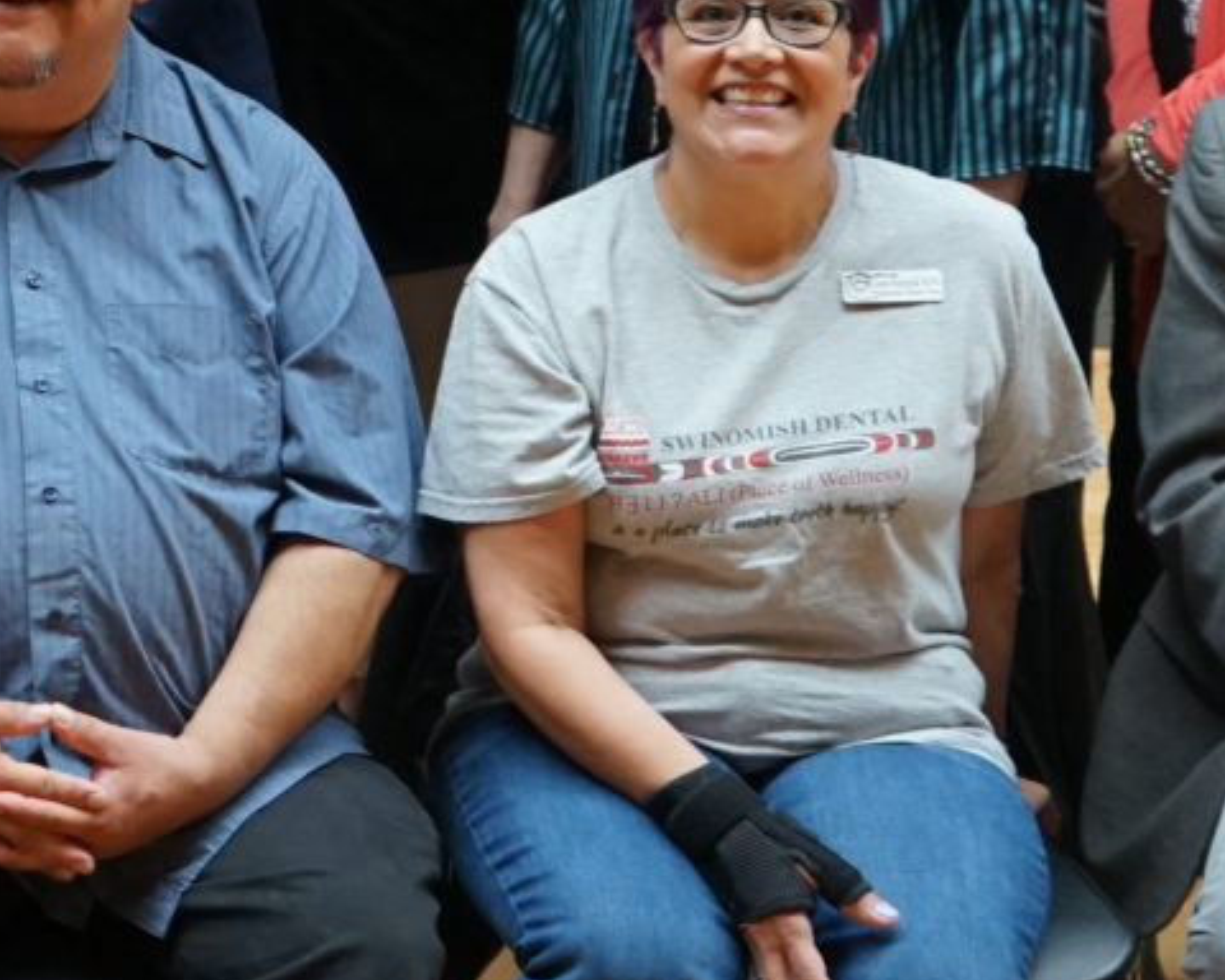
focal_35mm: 120
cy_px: 45
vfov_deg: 12.7
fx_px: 4351
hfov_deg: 15.1
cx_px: -490
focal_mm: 30
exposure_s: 1/160
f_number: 4
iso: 1600
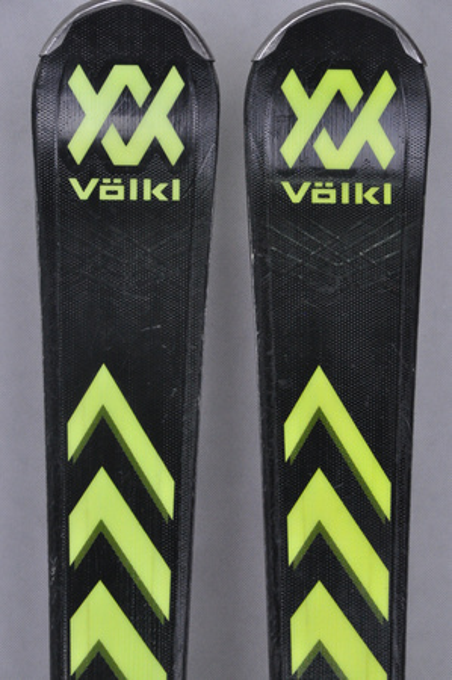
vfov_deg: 13.1
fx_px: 2973
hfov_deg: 8.7
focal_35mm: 158
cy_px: 340
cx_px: 226
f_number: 9.5
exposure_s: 1/125
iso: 3200
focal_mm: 105
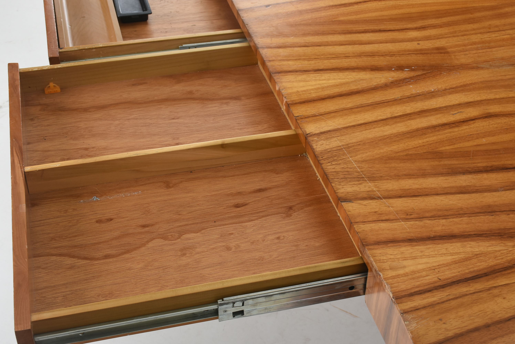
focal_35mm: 52
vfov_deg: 25.8
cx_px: 258
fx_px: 752
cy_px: 172
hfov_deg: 37.8
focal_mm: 35
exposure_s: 1/125
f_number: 10
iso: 200
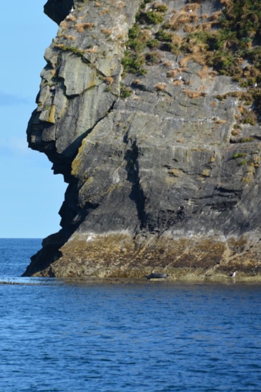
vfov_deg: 4.6
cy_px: 196
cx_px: -21
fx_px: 4918
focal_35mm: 452
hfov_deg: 3.0
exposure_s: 1/640
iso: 200
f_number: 6.3
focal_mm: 200
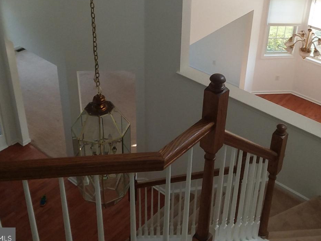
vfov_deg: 31.6
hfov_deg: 41.7
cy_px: 60
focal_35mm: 45
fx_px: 417
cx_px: 204
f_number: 1.9
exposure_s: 1/120
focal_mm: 2.47
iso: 64
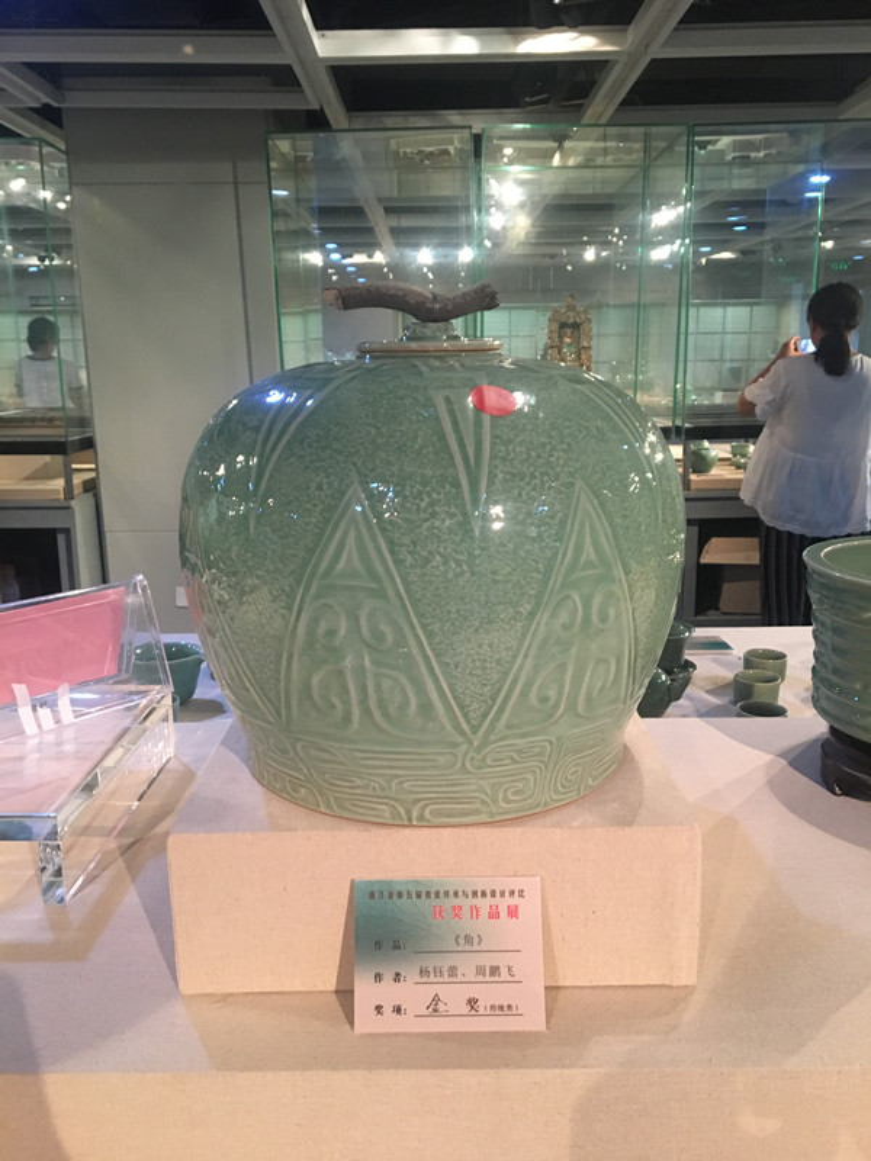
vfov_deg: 61.7
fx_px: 973
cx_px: 436
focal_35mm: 29
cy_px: 580
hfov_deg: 48.2
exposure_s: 1/20
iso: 200
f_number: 2.2
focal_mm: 4.15
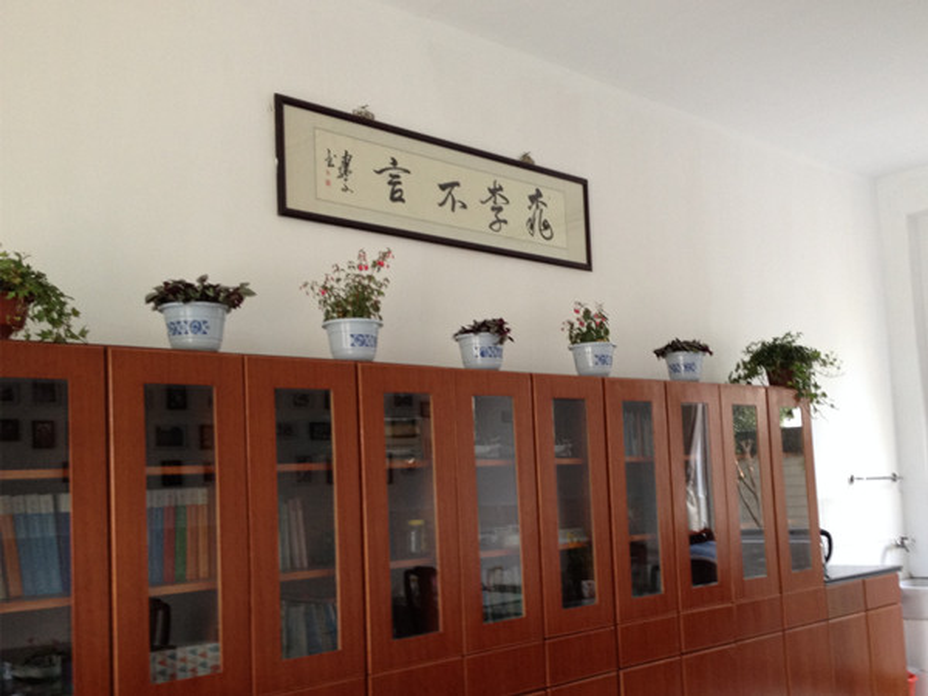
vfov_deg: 40.7
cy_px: 348
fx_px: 938
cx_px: 464
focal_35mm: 35
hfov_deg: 52.6
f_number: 2.4
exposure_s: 1/20
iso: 100
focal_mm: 4.28
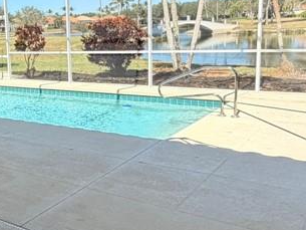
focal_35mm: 47
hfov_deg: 37.5
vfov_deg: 30.9
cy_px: 100
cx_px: 26
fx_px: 416
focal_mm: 2.22
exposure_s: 1/596
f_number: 2.2
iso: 40
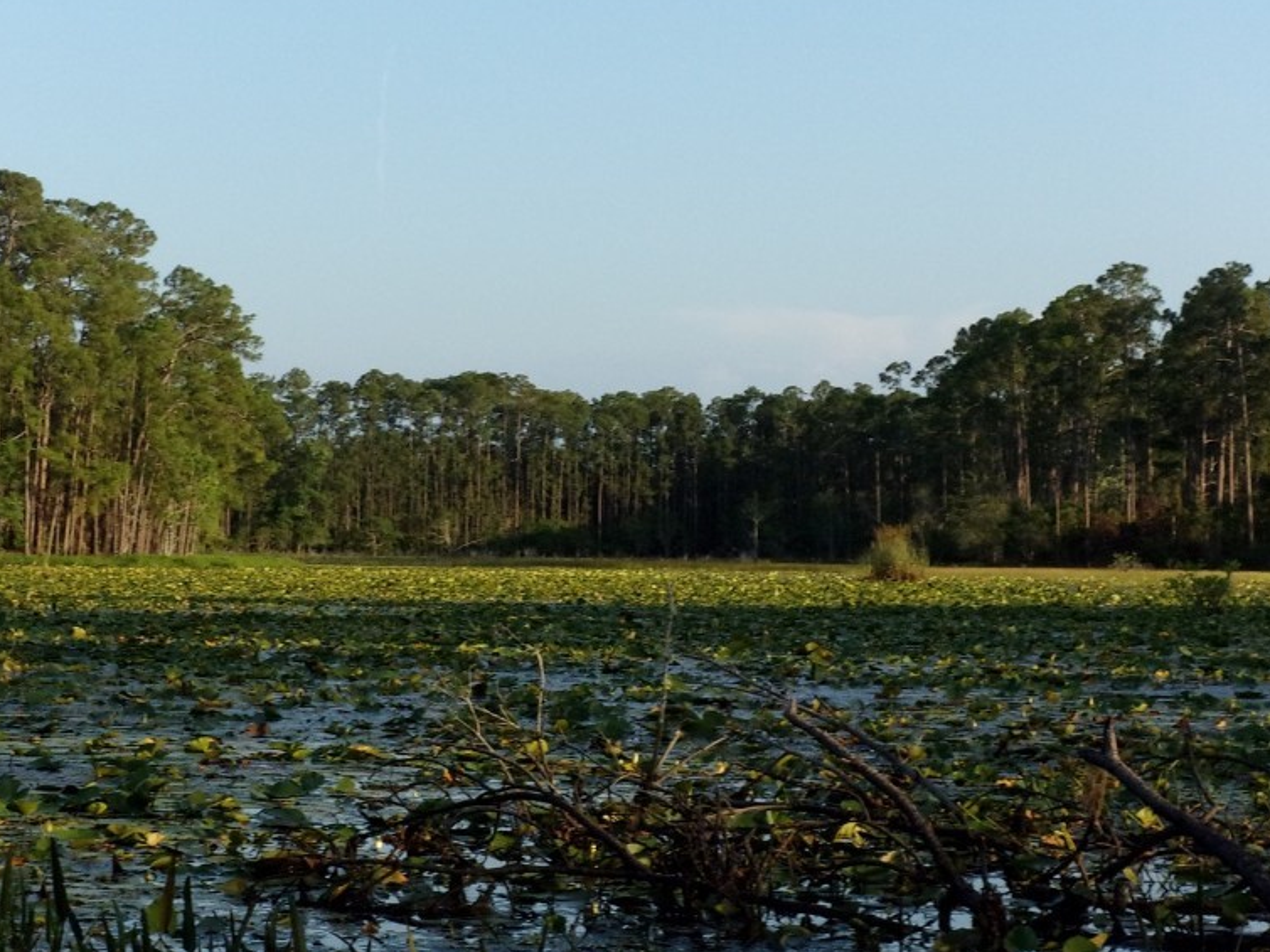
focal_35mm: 106
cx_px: 603
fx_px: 3888
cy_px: 490
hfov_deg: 18.6
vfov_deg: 14.0
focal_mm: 14
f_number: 14.3
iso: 200
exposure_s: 1/90
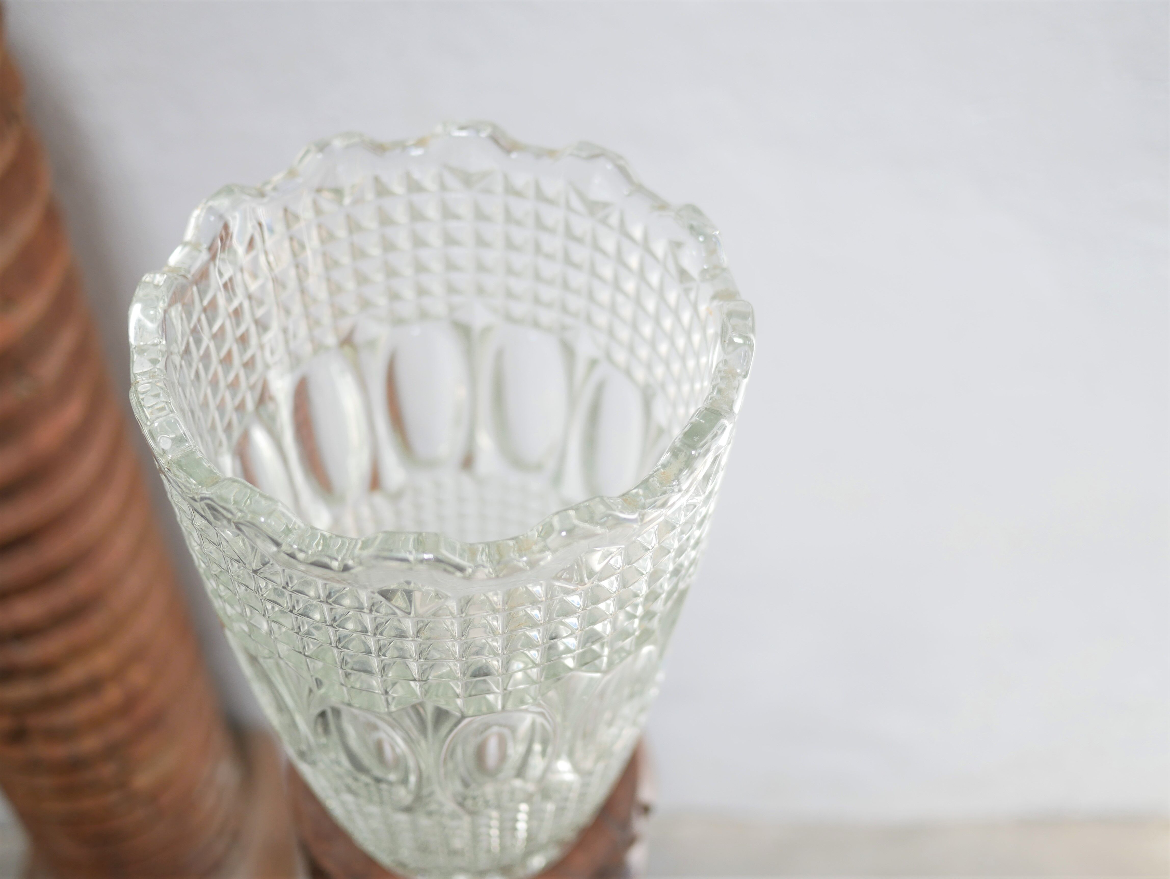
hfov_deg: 46.8
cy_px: 440
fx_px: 1353
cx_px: 585
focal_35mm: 40
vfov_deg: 36.0
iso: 200
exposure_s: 1/80
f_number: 1.7
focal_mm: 20
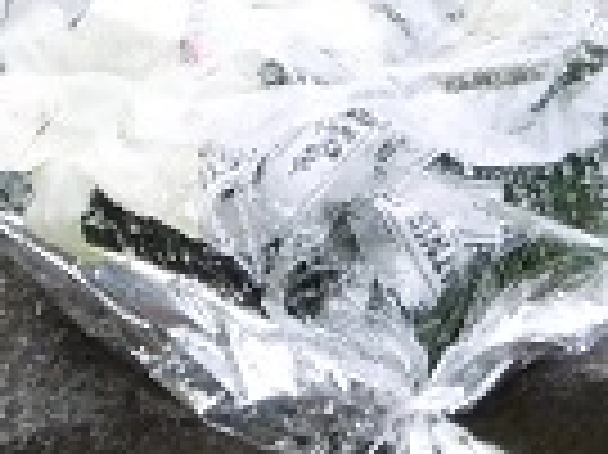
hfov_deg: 13.9
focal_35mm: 142
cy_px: -229
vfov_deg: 10.1
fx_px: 2492
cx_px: 405
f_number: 3.1
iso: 100
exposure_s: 1/100
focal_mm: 4.3
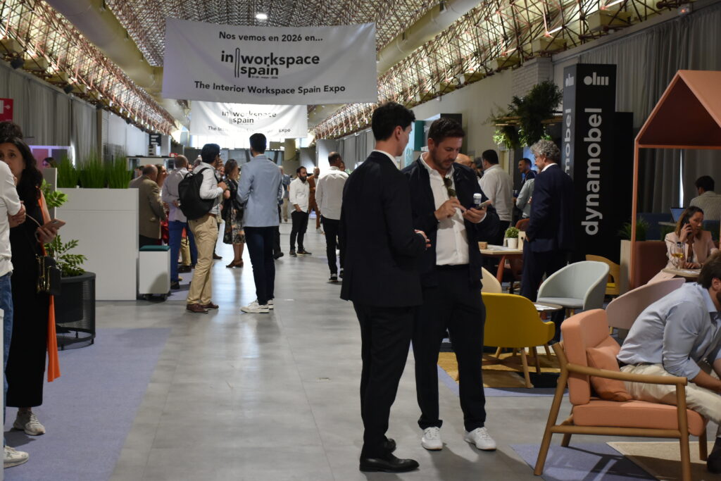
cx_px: 360
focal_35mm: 51
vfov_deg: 26.5
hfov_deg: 38.9
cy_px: 240
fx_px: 1021
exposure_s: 1/60
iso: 1250
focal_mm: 34
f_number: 4.2
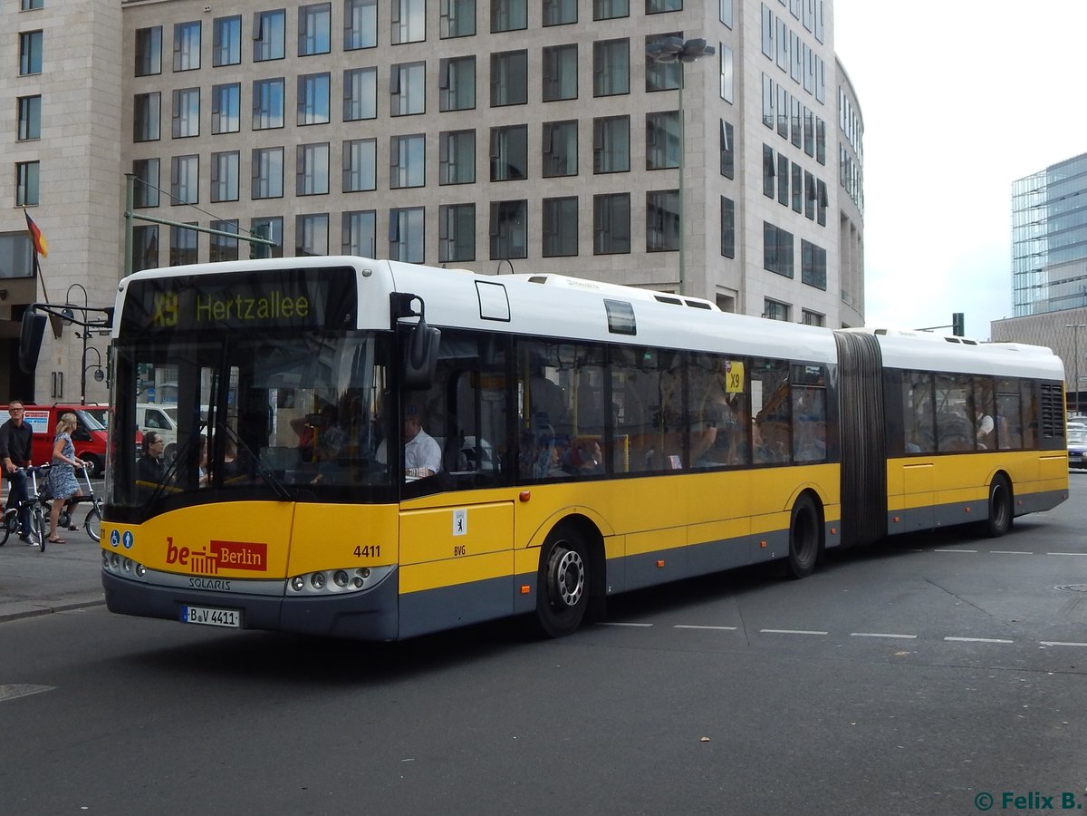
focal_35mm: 34
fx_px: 1068
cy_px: 408
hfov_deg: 54.0
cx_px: 544
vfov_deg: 41.8
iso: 125
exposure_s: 1/1000
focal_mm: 6.1
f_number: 3.3
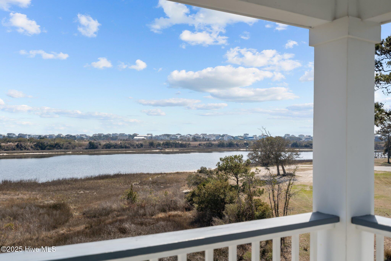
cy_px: 130
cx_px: 196
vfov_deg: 37.8
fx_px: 380
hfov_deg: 54.4
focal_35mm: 35
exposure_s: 1/5000
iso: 250
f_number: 4
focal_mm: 35
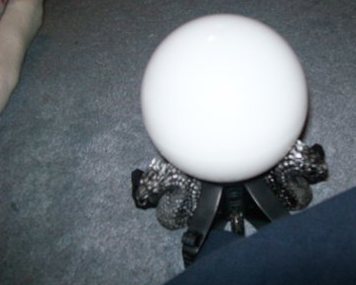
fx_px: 463
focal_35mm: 44
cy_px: 126
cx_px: 221
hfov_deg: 41.7
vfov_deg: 34.1
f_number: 2.7
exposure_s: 1/64
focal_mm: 6
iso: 200
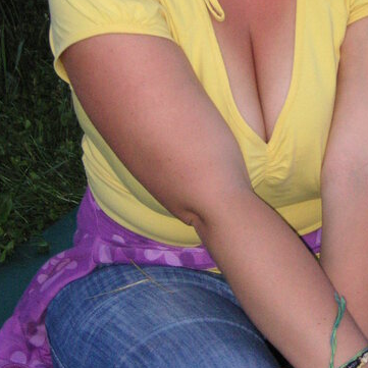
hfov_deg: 17.7
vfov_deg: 17.4
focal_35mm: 98
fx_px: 1179
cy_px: 13
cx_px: 261
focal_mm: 8.4
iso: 160
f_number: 3.4
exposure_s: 1/45
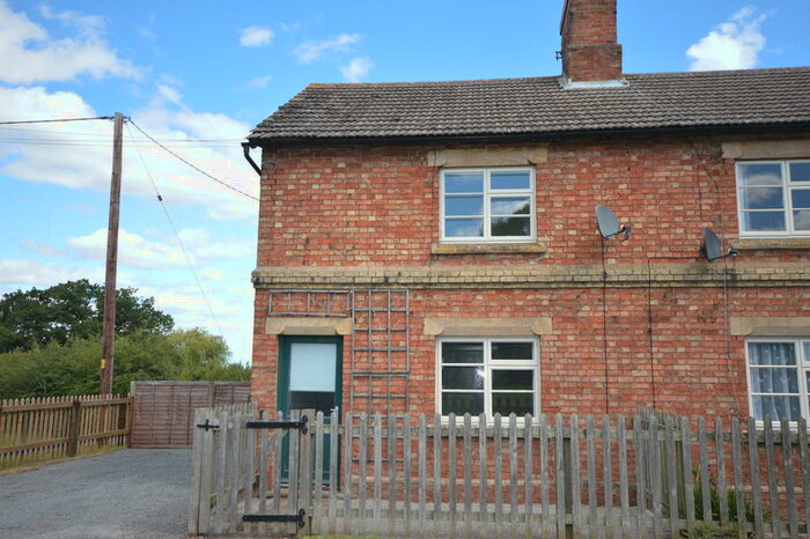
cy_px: 270
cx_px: 405
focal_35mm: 30
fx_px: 675
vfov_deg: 43.6
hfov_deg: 62.0
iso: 100
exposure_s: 1/125
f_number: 5.6
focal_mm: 20
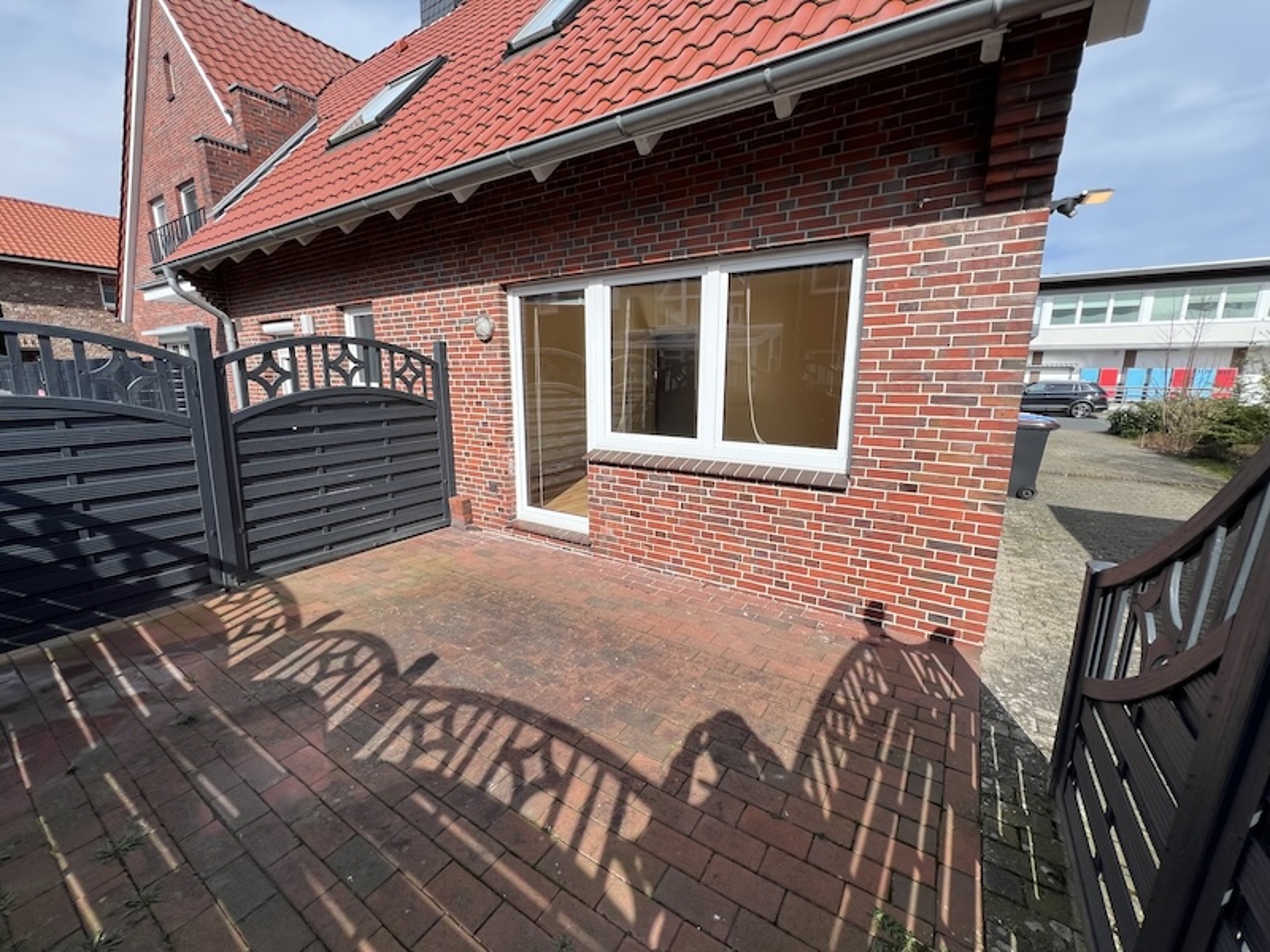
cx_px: 635
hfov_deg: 106.2
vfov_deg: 89.9
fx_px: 477
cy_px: 476
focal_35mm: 13
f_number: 1.8
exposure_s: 1/1623
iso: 32
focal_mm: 1.57
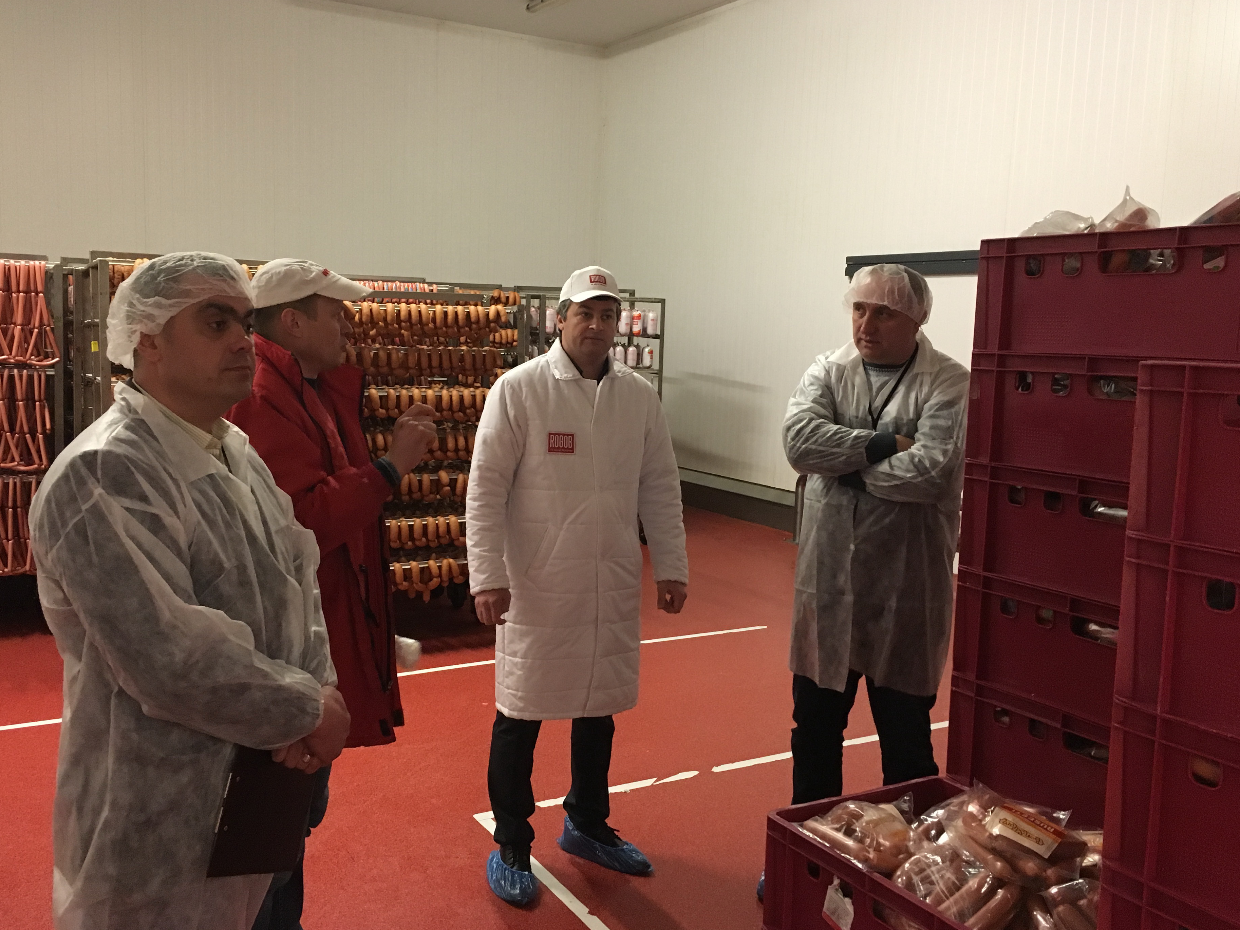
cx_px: 575
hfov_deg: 56.8
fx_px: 1146
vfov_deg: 44.2
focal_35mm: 32
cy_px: 454
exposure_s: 1/25
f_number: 2.2
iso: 200
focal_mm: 4.15
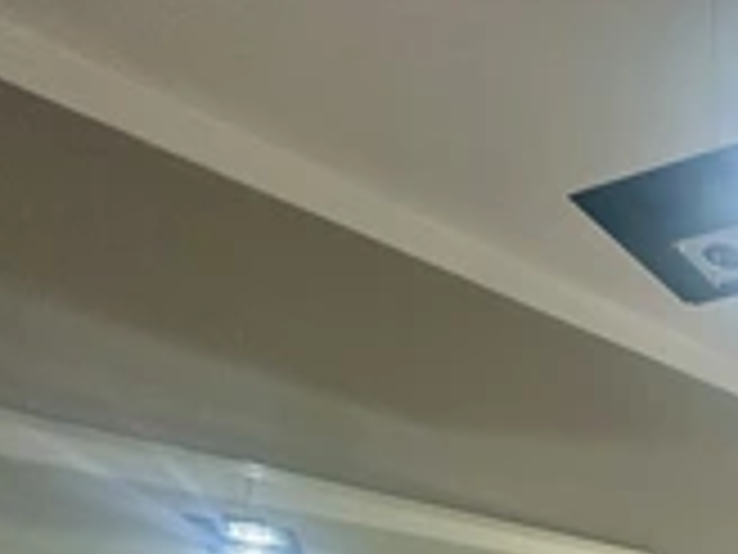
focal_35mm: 41
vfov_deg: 26.8
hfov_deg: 33.6
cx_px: 954
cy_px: 797
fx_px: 874
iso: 200
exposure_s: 1/60
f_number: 2.2
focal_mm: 2.22
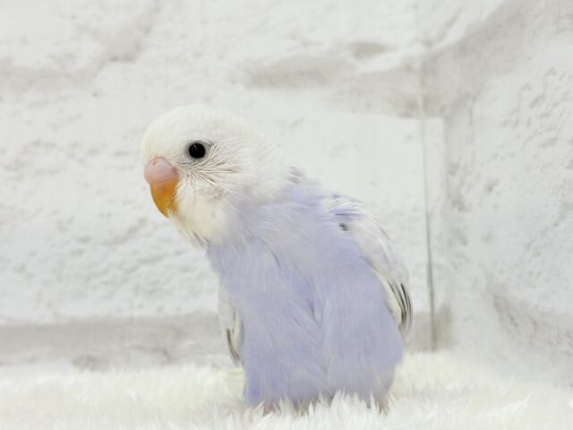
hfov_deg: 36.8
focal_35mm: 52
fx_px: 861
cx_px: 286
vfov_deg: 28.0
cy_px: 215
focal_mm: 5.96
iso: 64
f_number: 1.6
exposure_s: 1/100
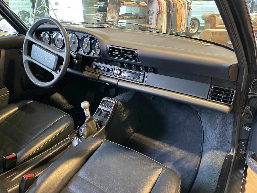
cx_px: 128
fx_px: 193
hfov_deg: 67.3
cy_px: 96
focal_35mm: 26
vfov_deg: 53.1
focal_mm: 4.2
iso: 500
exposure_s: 1/33
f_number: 1.6
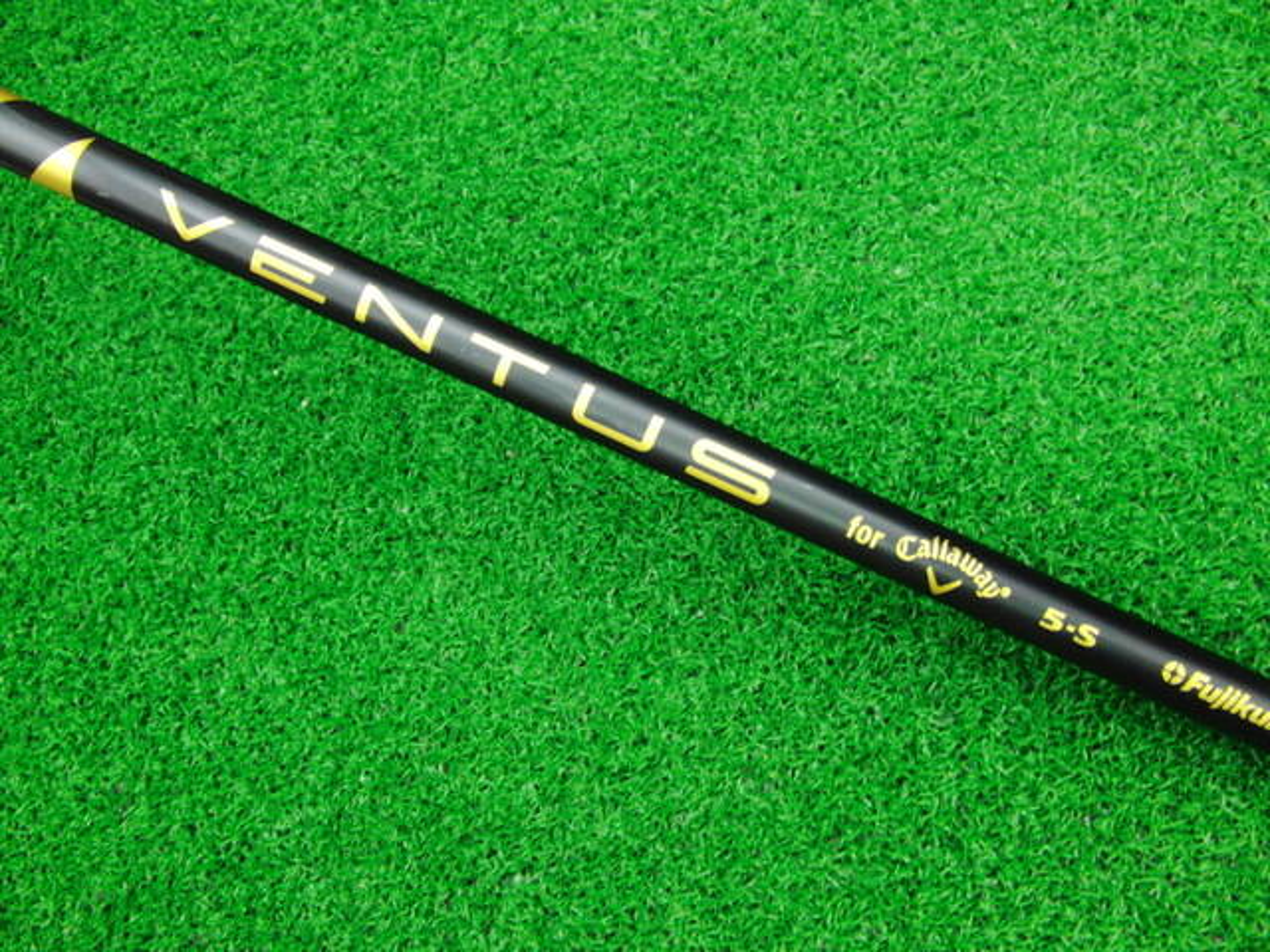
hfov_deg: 50.1
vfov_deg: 38.7
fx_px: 1357
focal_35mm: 37
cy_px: 476
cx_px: 635
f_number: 3.6
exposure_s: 1/20
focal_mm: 6.42
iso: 400
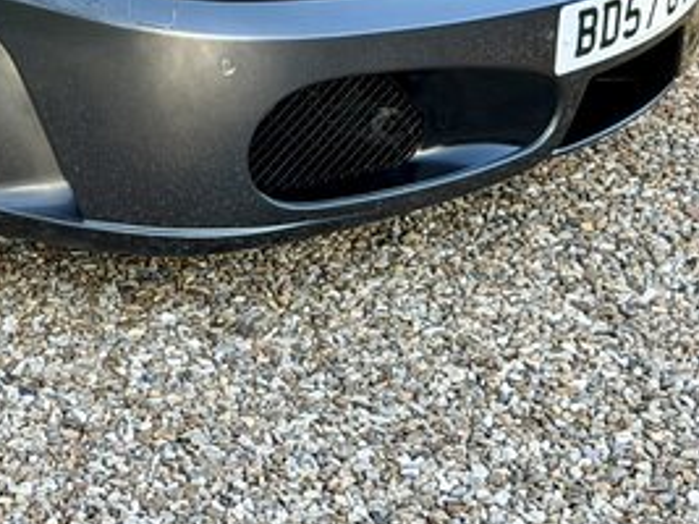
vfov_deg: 10.1
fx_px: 2906
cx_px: -288
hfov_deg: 13.1
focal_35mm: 144
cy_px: -115
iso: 80
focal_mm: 6.76
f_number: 1.78
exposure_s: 1/348
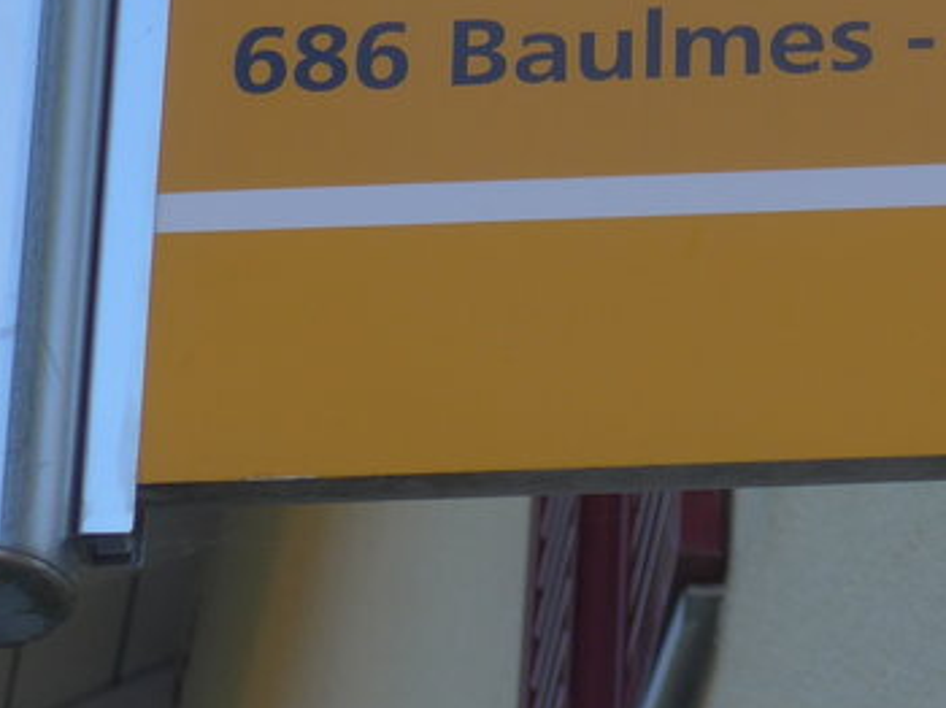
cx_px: 1233
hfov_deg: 6.7
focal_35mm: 295
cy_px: -384
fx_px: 8056
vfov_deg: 5.0
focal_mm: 17
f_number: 4.5
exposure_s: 1/125
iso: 80
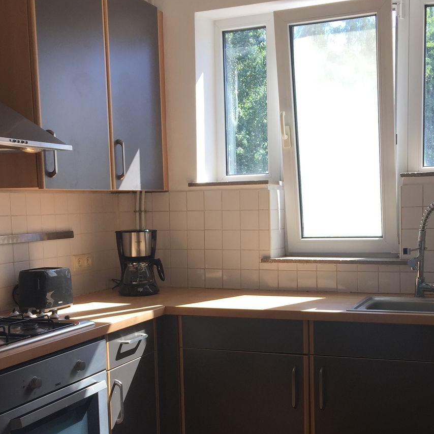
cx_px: 252
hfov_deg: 35.3
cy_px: 290
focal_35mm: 48
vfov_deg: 35.0
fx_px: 681
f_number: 2.2
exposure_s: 1/189
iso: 32
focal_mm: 4.15
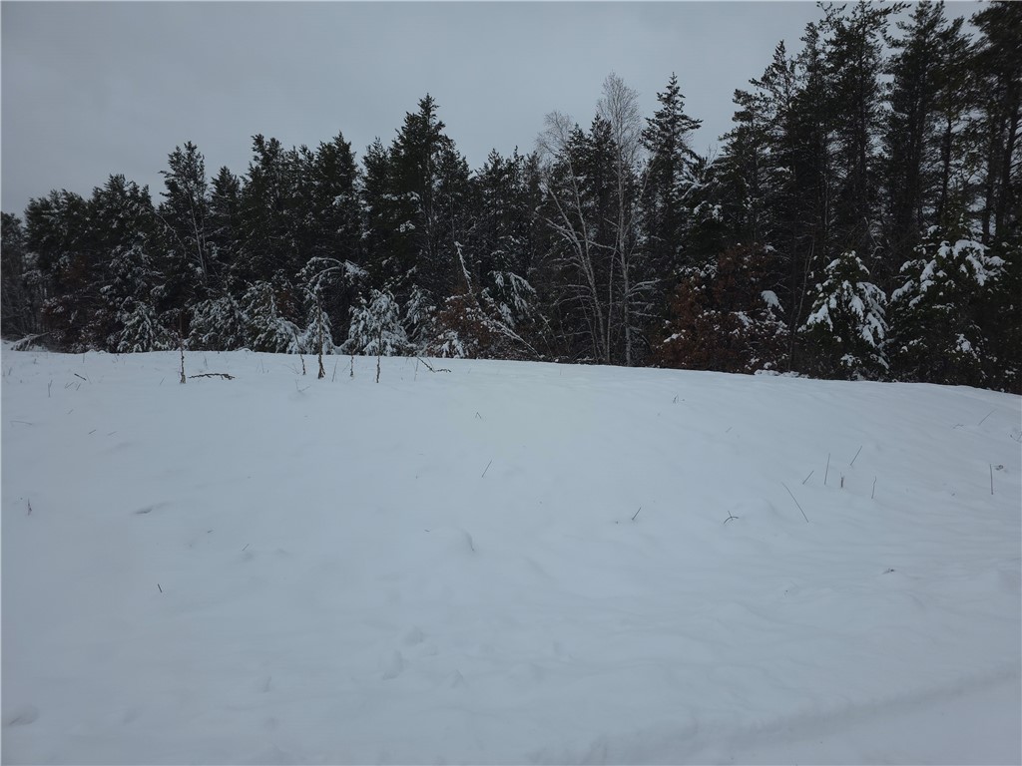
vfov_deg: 58.9
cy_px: 383
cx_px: 511
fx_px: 679
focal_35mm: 23
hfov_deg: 73.9
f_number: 1.7
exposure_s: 1/3528
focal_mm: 6.3
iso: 125
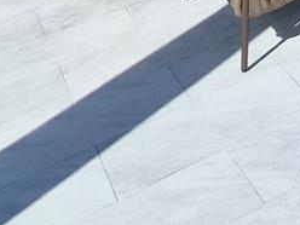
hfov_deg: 15.6
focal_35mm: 84
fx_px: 728
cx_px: 674
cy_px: -460
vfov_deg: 11.0
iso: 25
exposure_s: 1/2208
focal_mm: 1.7
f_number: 2.2
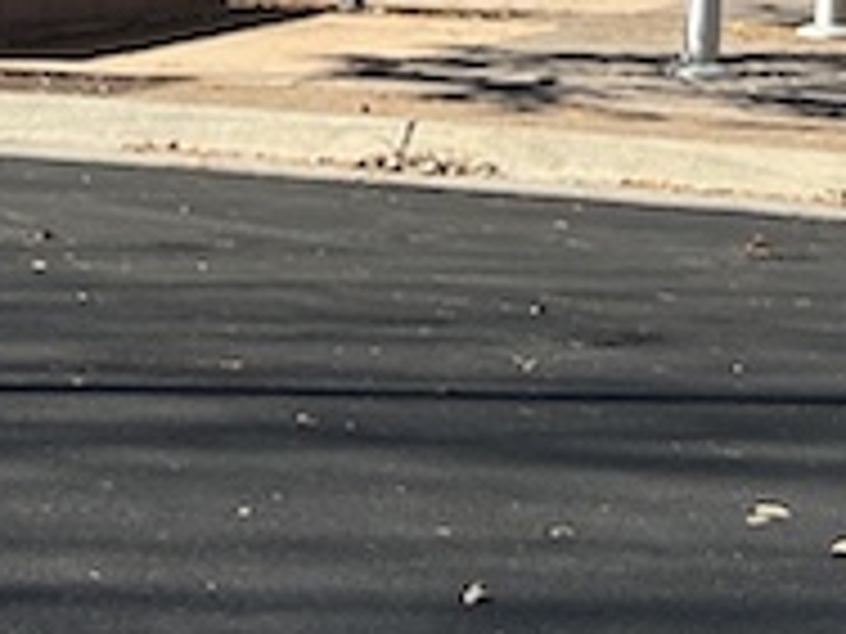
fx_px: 3397
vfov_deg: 9.8
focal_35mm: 139
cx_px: 254
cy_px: -706
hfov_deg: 14.2
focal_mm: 5.7
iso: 50
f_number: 1.5
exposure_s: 1/3257
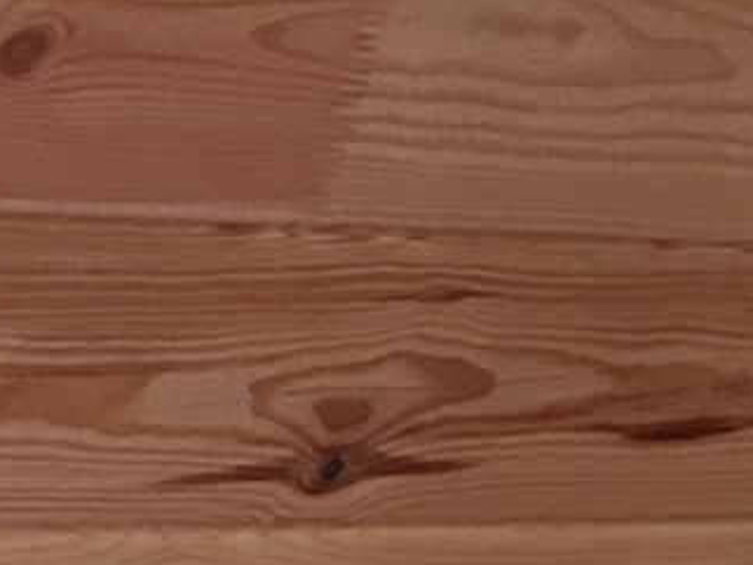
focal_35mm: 182
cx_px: -514
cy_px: 1765
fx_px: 3961
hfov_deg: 10.3
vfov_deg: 7.2
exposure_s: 1/17
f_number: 2.2
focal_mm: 4.15
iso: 32
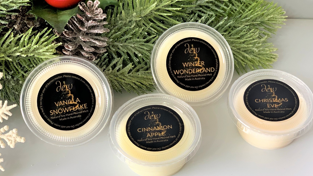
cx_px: 159
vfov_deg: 20.4
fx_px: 490
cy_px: 71
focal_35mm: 59
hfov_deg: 35.4
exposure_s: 1/50
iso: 100
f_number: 2.4
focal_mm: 6
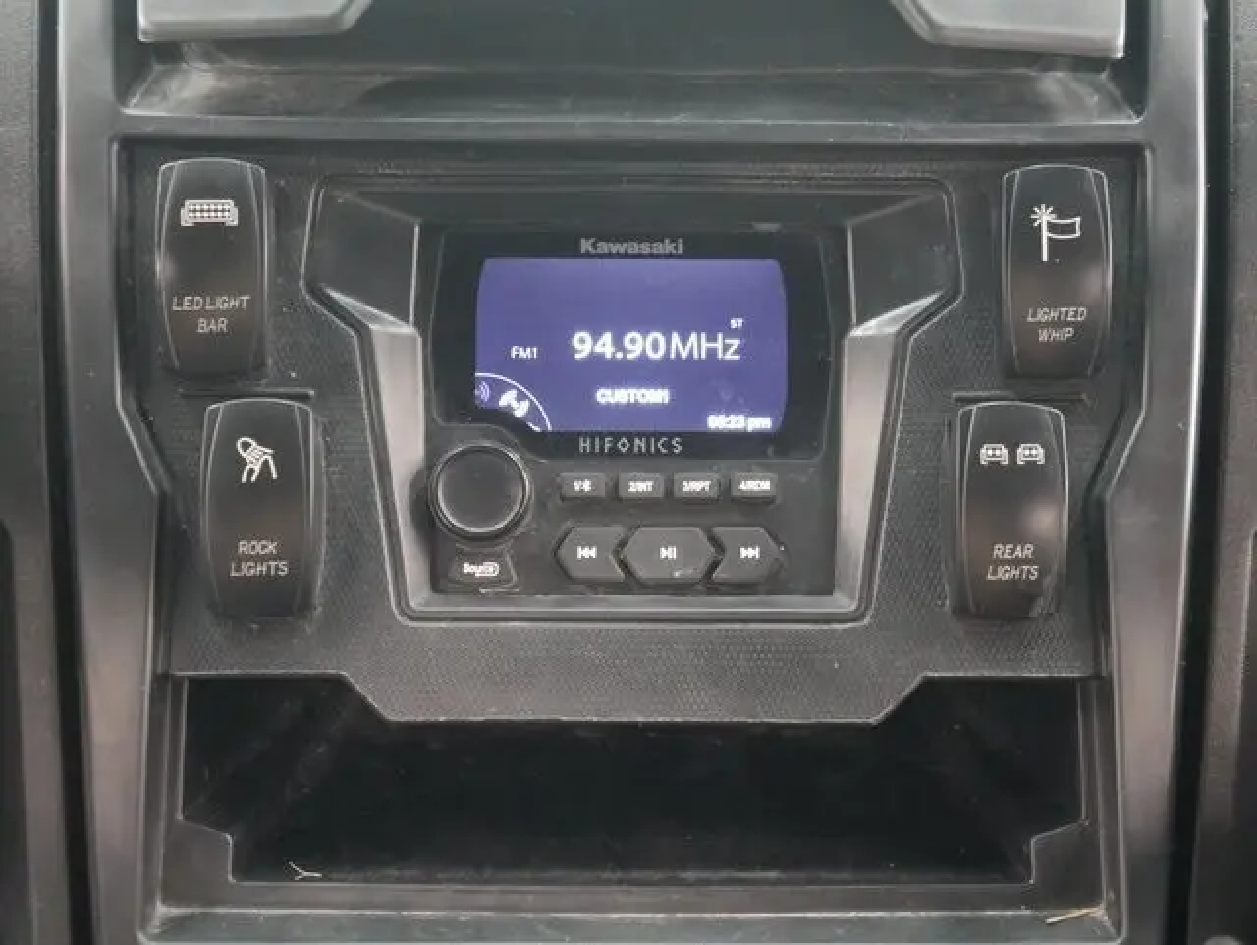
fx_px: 2108
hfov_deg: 33.2
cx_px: 628
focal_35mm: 58
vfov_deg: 25.3
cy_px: 472
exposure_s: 1/13
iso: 3200
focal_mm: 29
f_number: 5.4
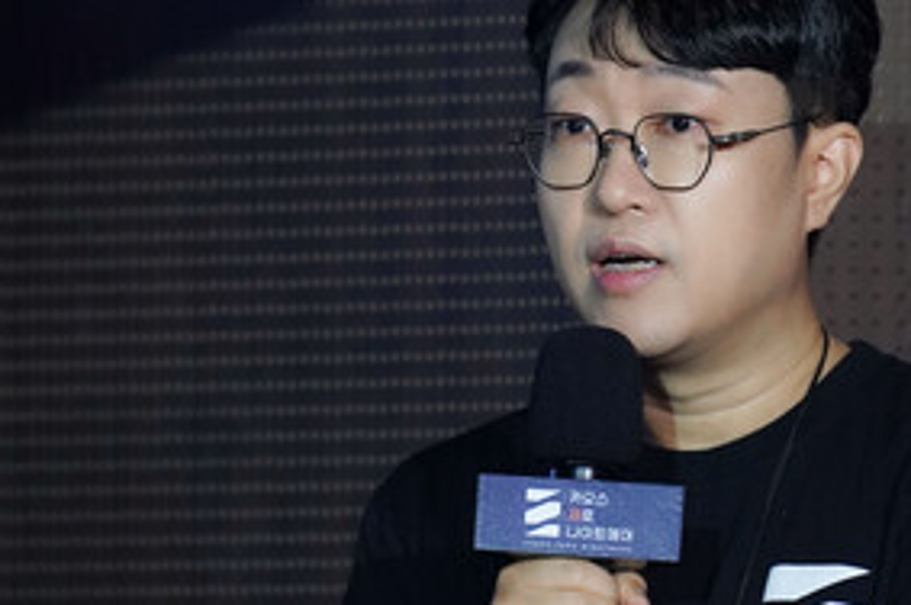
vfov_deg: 1.1
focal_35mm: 1274
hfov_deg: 1.6
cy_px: 283
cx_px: 567
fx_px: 32202
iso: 5000
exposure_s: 1/60
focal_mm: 600
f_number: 6.3
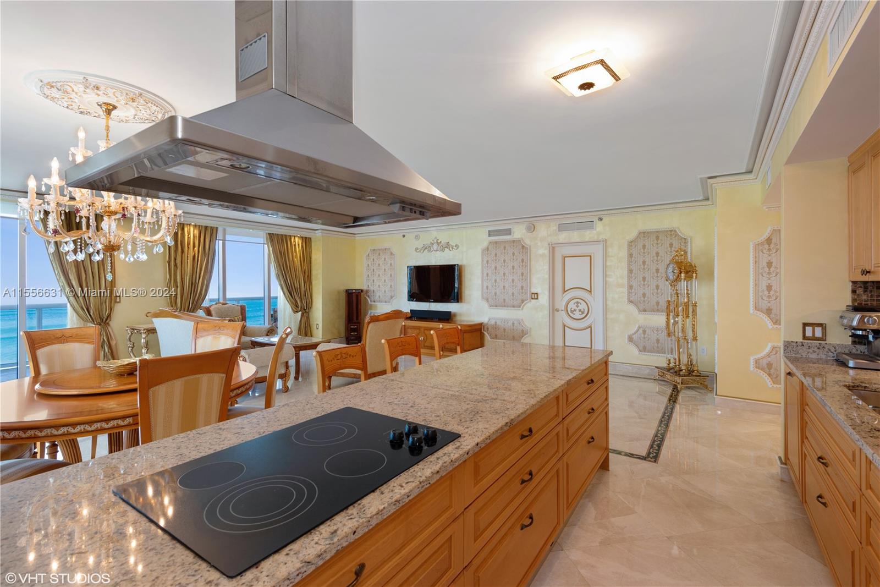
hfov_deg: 96.7
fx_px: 391
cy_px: 294
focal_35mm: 16
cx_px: 440
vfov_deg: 73.8
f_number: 8
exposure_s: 1/13
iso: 250
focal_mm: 16
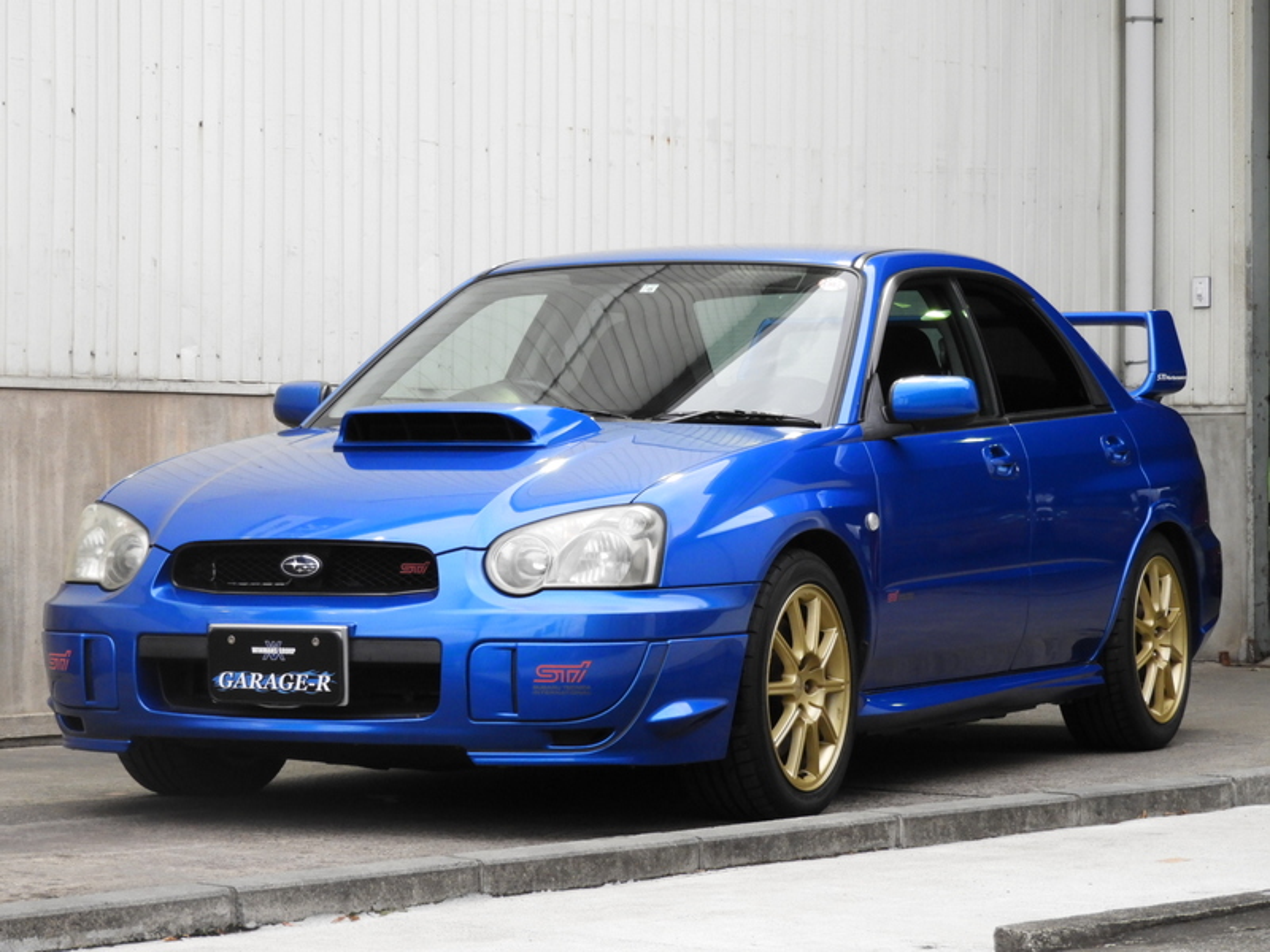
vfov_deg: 12.9
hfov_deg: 17.1
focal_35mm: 115
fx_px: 4219
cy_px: 476
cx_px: 635
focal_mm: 20.6
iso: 400
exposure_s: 1/40
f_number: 5
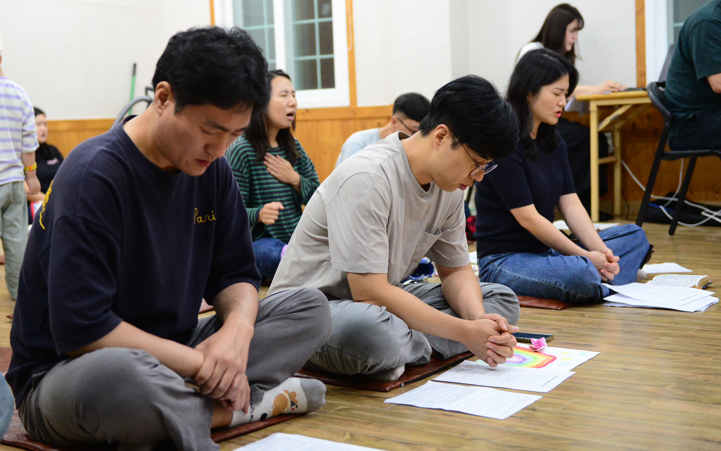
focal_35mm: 55
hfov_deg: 36.8
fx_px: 1081
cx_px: 316
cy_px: 186
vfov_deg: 23.5
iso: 3200
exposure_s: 1/250
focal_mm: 44
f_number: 2.8
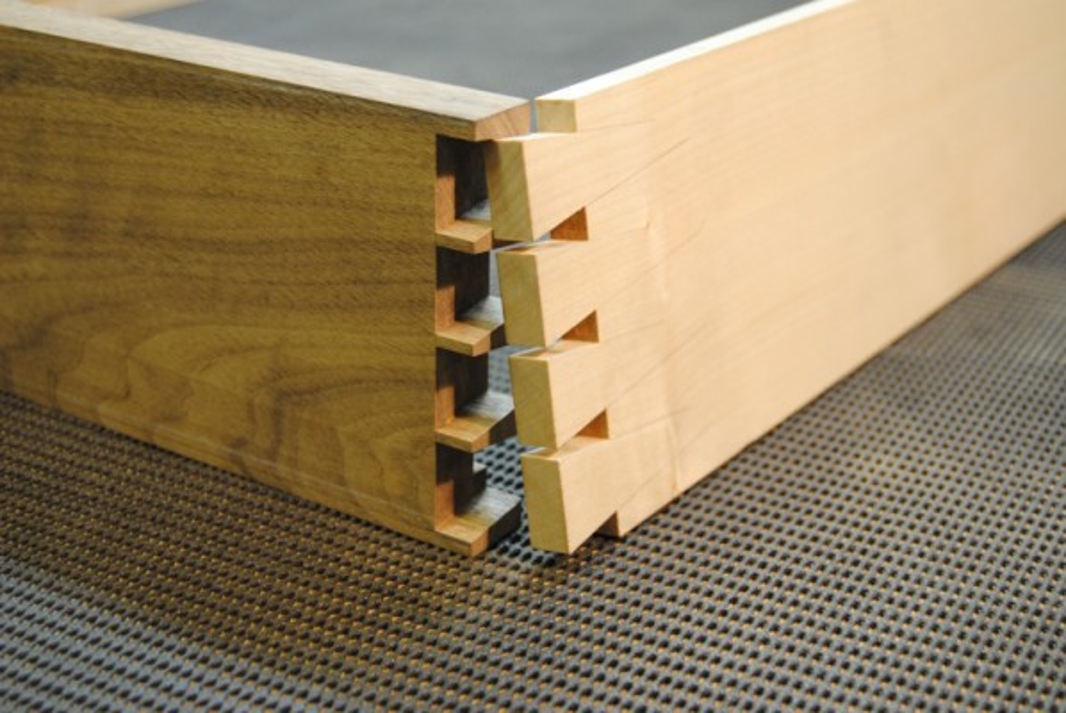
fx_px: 1778
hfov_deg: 33.4
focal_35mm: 60
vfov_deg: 22.7
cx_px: 533
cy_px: 356
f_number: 5
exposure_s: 1/13
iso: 400
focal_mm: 40
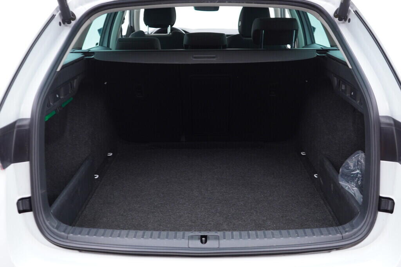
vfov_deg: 36.9
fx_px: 401
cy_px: 134
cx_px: 200
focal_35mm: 36
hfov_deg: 53.1
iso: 250
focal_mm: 24
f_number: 2.8
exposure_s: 1/40
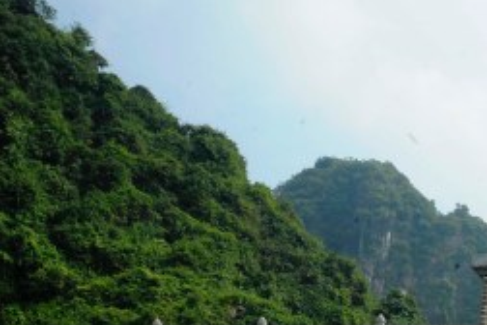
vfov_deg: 16.3
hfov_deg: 20.5
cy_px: 426
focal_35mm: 79
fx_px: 1069
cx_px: 800
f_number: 20
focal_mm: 24
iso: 800
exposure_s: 1/160
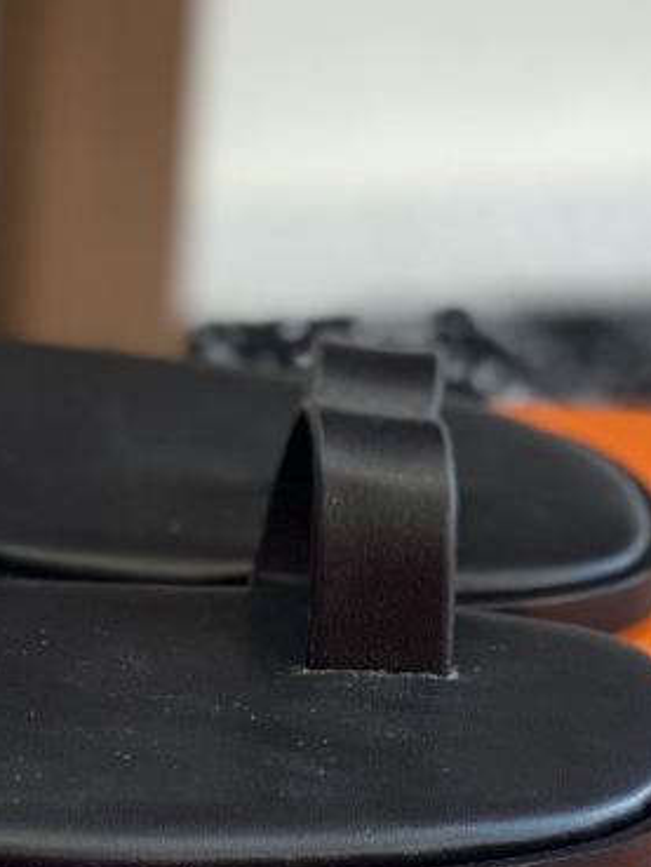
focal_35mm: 203
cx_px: -322
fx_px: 5087
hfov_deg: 7.2
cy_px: 580
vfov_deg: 9.7
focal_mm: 6
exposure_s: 1/122
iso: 40
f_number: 2
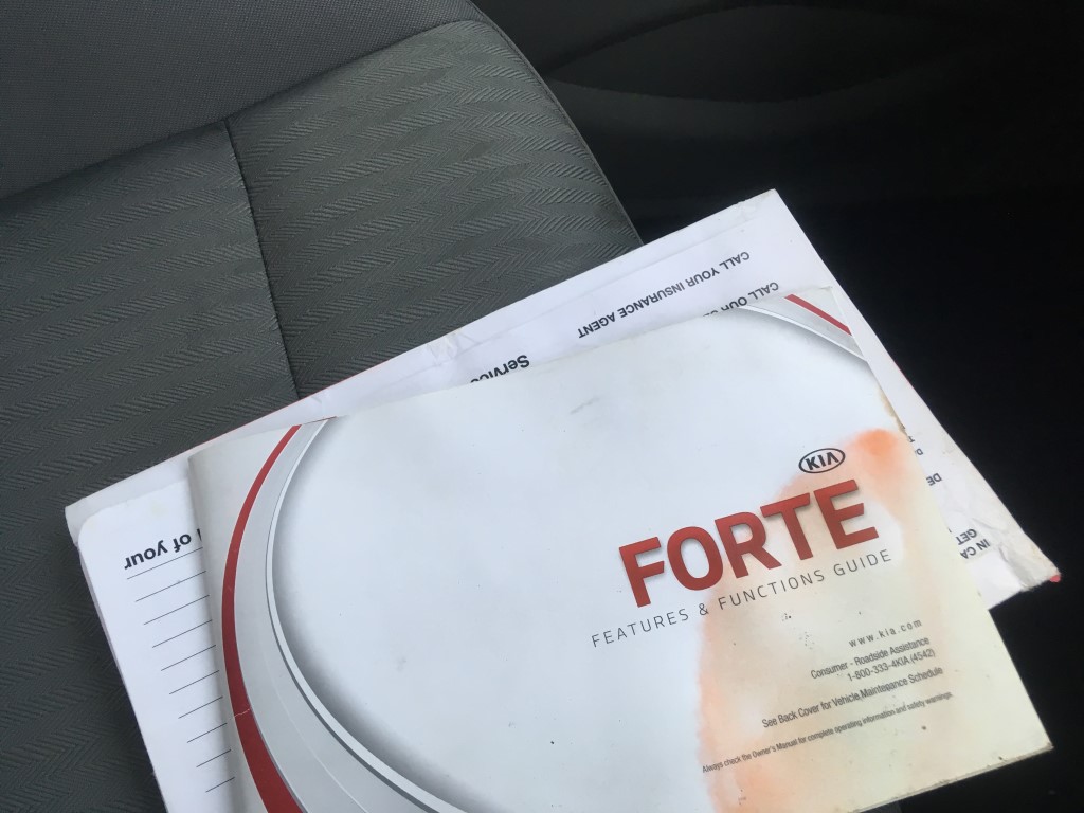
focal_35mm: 29
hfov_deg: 61.7
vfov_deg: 48.2
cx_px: 542
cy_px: 406
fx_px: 908
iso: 25
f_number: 2.2
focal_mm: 4.15
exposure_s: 1/30
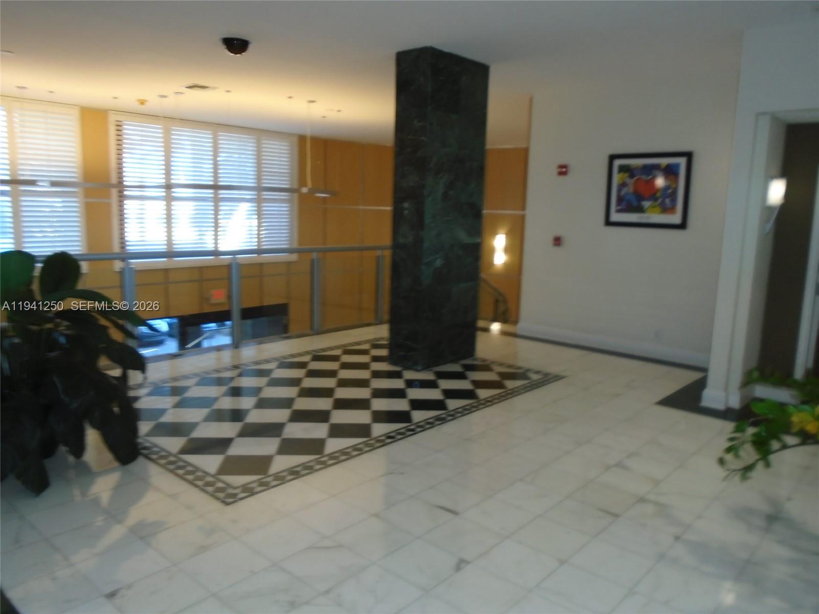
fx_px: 615
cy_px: 307
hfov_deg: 67.3
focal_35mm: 26
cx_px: 410
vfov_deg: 53.1
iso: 160
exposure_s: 1/40
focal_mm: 4.6
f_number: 3.2
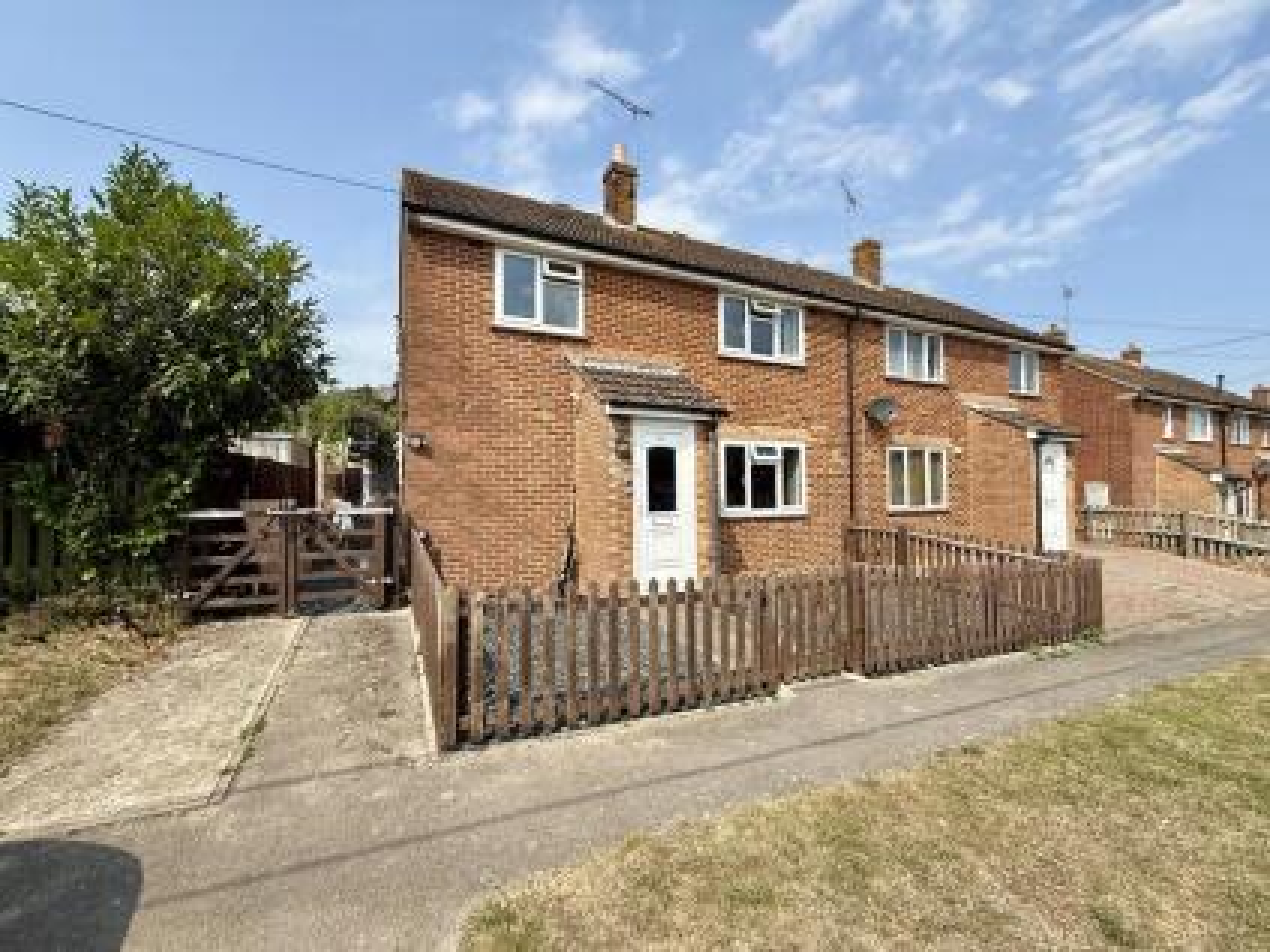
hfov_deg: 102.1
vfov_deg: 85.6
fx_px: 513
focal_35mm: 14
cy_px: 476
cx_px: 635
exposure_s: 1/1848
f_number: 2.2
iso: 50
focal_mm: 2.22
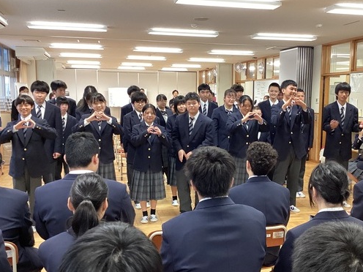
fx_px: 336
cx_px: 183
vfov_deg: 44.2
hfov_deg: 56.8
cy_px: 137
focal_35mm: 32
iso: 160
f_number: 2.4
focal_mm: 3.3
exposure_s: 1/60
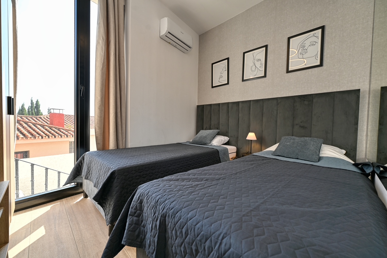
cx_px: 194
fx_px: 150
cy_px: 129
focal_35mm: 14
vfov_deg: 81.1
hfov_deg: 104.3
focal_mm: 14
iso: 125
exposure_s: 1/125
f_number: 5.6
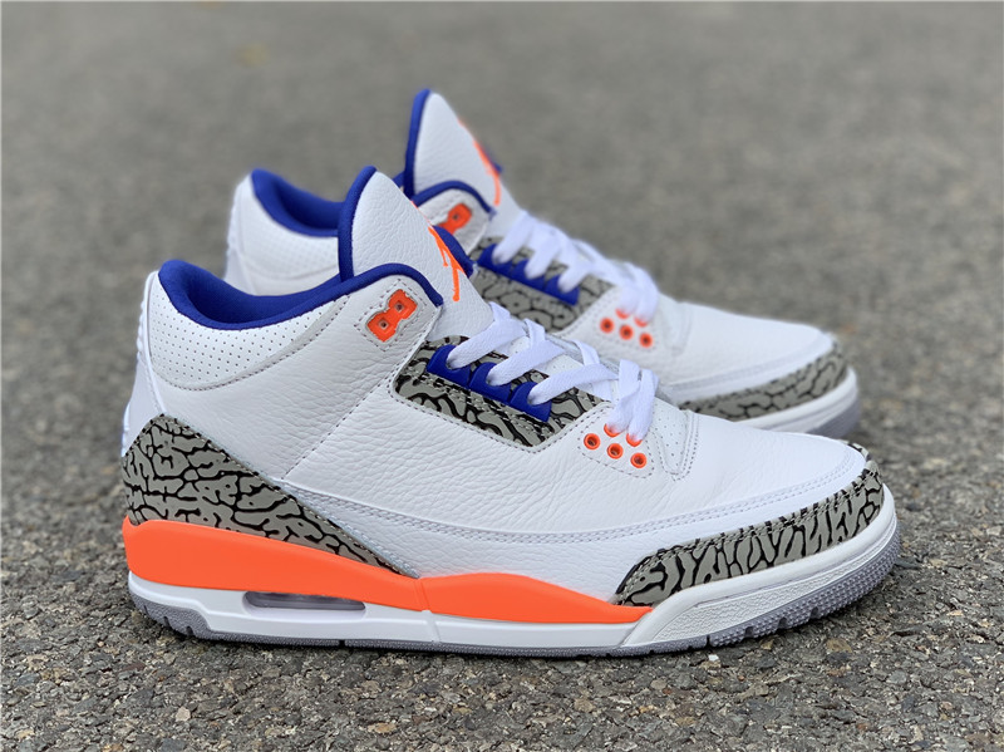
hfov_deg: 36.8
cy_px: 376
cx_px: 502
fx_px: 1507
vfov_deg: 28.0
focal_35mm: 52
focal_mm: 6
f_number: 2.4
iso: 16
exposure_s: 1/905
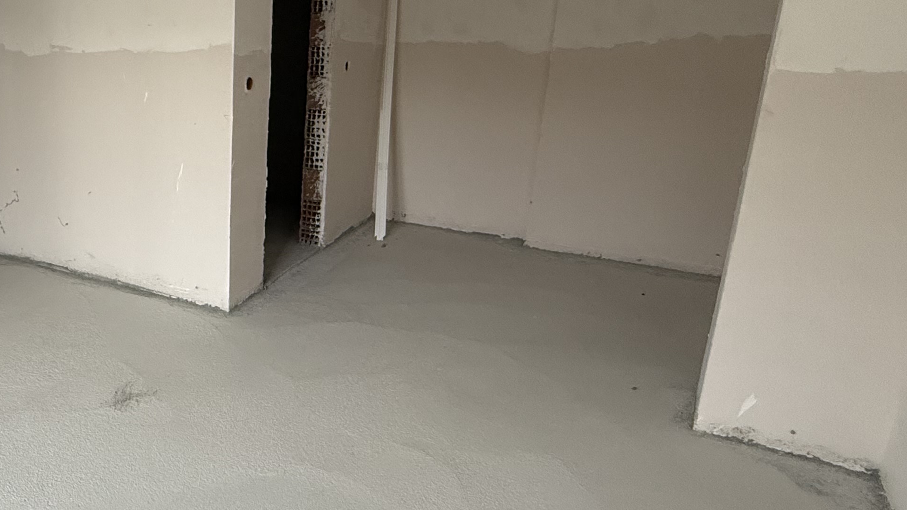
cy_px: 215
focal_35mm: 32
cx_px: 126
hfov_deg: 54.7
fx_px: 770
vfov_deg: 36.6
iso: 320
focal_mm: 2.22
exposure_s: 1/99
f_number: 2.2
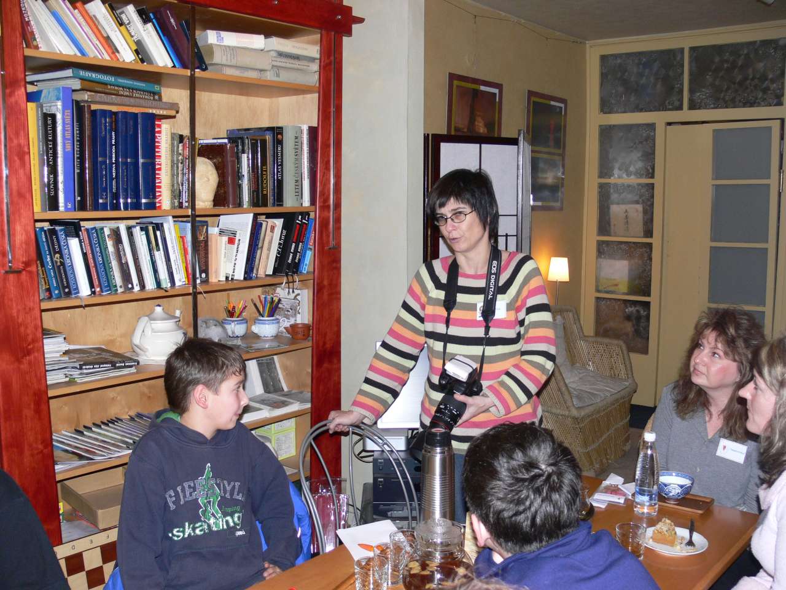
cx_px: 393
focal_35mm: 35
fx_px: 795
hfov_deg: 52.6
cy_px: 295
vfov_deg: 40.7
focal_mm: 7.4
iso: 100
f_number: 2.8
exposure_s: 1/30
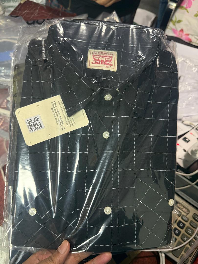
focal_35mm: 24
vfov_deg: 71.6
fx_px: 183
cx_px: 99
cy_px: 132
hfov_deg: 56.8
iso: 250
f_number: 1.78
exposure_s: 1/51
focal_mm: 6.76
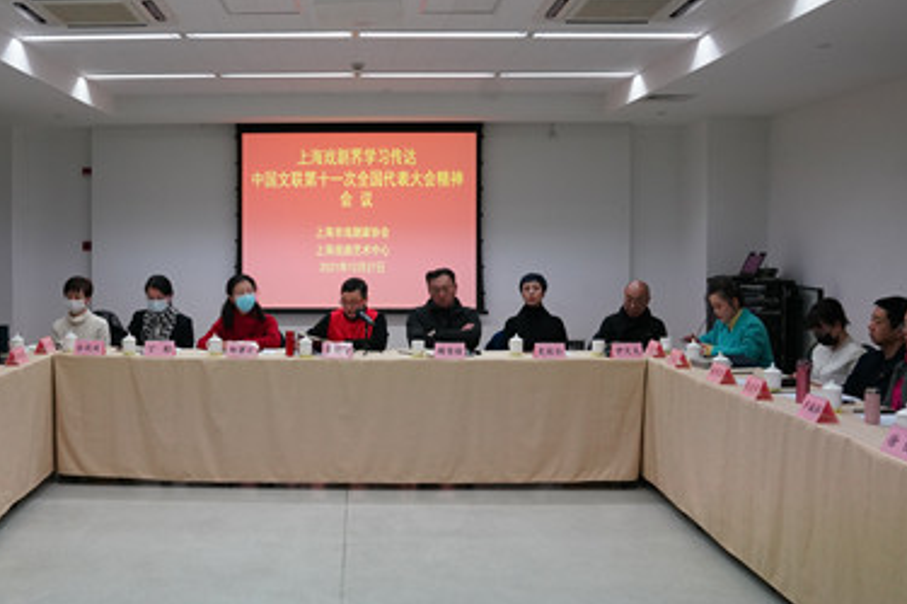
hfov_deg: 47.7
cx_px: 310
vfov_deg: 33.3
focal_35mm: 40
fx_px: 1008
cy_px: 259
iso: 2500
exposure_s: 1/160
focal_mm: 25
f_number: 5
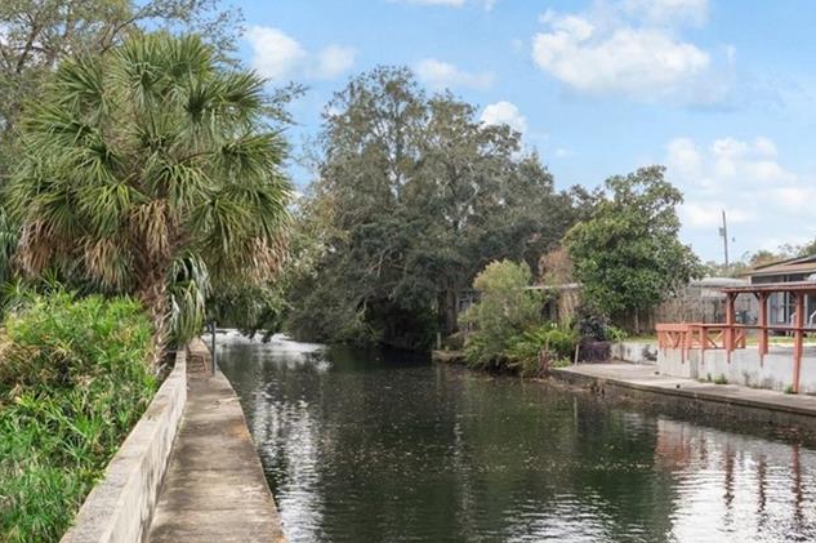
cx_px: 468
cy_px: 335
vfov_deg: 31.0
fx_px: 974
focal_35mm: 43
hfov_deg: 45.3
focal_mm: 17
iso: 320
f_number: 8
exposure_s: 1/60
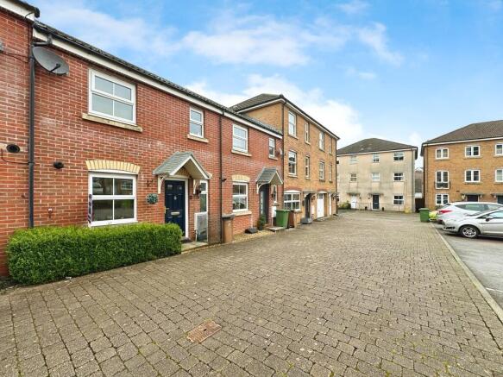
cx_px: 252
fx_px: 203
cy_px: 188
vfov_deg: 85.7
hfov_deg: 102.1
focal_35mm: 14
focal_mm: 2.22
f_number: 2.2
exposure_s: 1/208
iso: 40
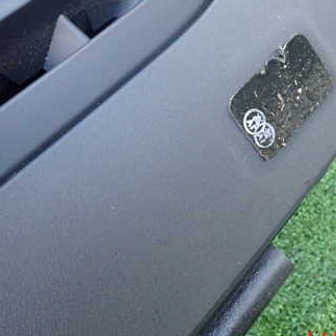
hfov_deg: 40.3
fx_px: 450
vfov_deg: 40.6
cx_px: 231
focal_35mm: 41
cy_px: 121
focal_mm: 4.5
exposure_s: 1/100
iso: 800
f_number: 2
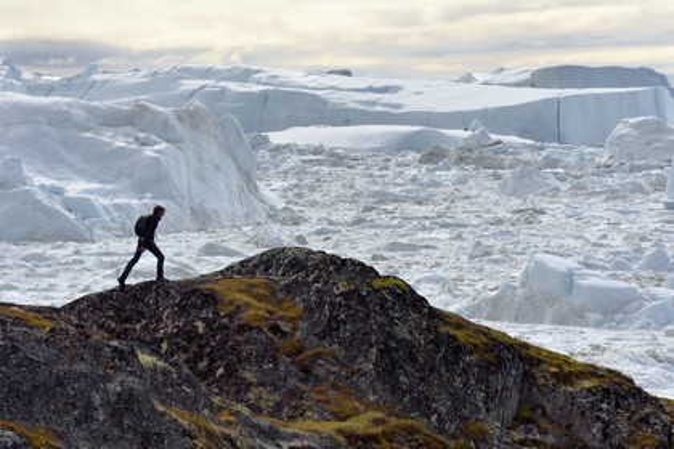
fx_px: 3744
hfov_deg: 10.3
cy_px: 224
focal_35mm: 200
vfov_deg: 6.9
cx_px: 337
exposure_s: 1/320
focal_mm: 200
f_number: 11
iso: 200
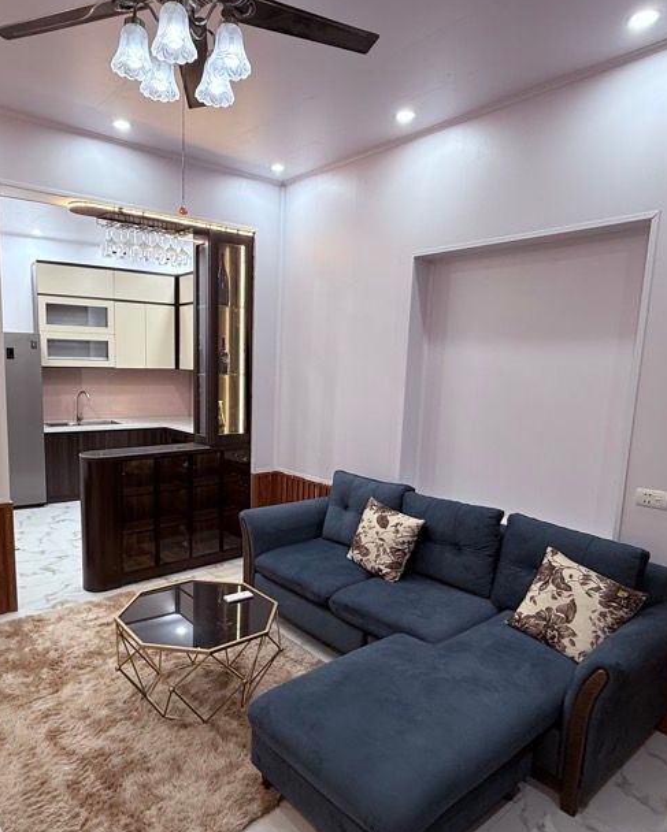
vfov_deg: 72.5
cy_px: 442
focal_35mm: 23
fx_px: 567
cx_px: 281
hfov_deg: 60.6
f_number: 2.2
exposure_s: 1/50
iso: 160
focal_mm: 2.22
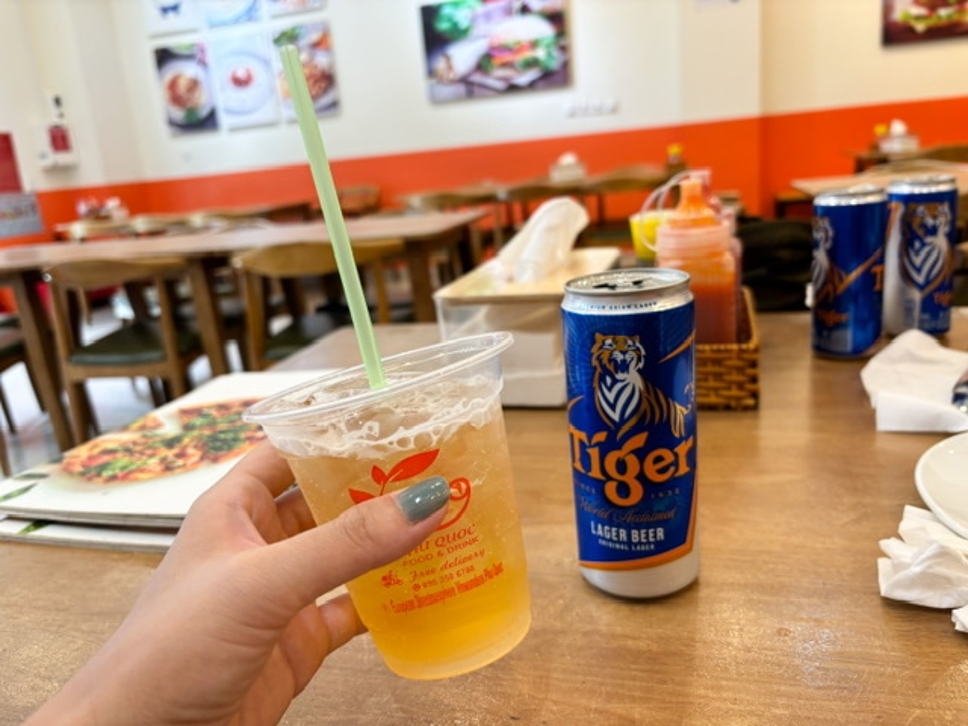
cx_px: 484
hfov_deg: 67.3
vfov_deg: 53.1
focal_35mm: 26
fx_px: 727
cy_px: 363
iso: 125
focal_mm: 5.96
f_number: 1.6
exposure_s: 1/100
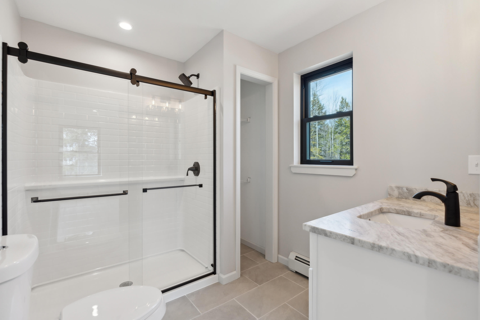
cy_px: 160
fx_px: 213
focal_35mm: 16
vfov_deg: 73.8
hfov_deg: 96.7
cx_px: 240
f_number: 7.1
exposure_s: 1/20
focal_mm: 16
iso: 320
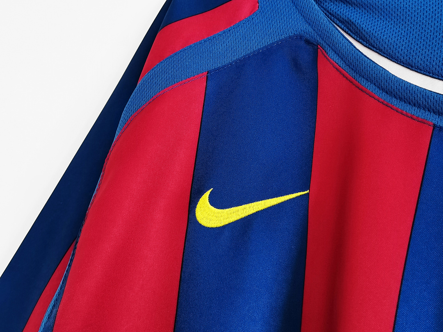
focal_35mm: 47
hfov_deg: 40.4
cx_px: 222
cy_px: 166
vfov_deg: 30.9
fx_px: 601
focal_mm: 5.58
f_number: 1.8
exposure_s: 1/50
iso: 320
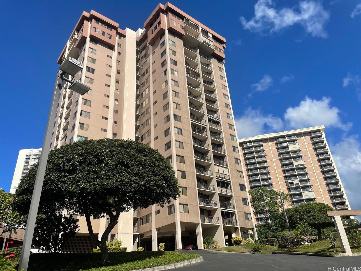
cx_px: 180
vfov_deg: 53.1
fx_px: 271
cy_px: 136
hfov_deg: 67.3
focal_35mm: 26
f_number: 1.6
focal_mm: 4.2
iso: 32
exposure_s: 1/4831
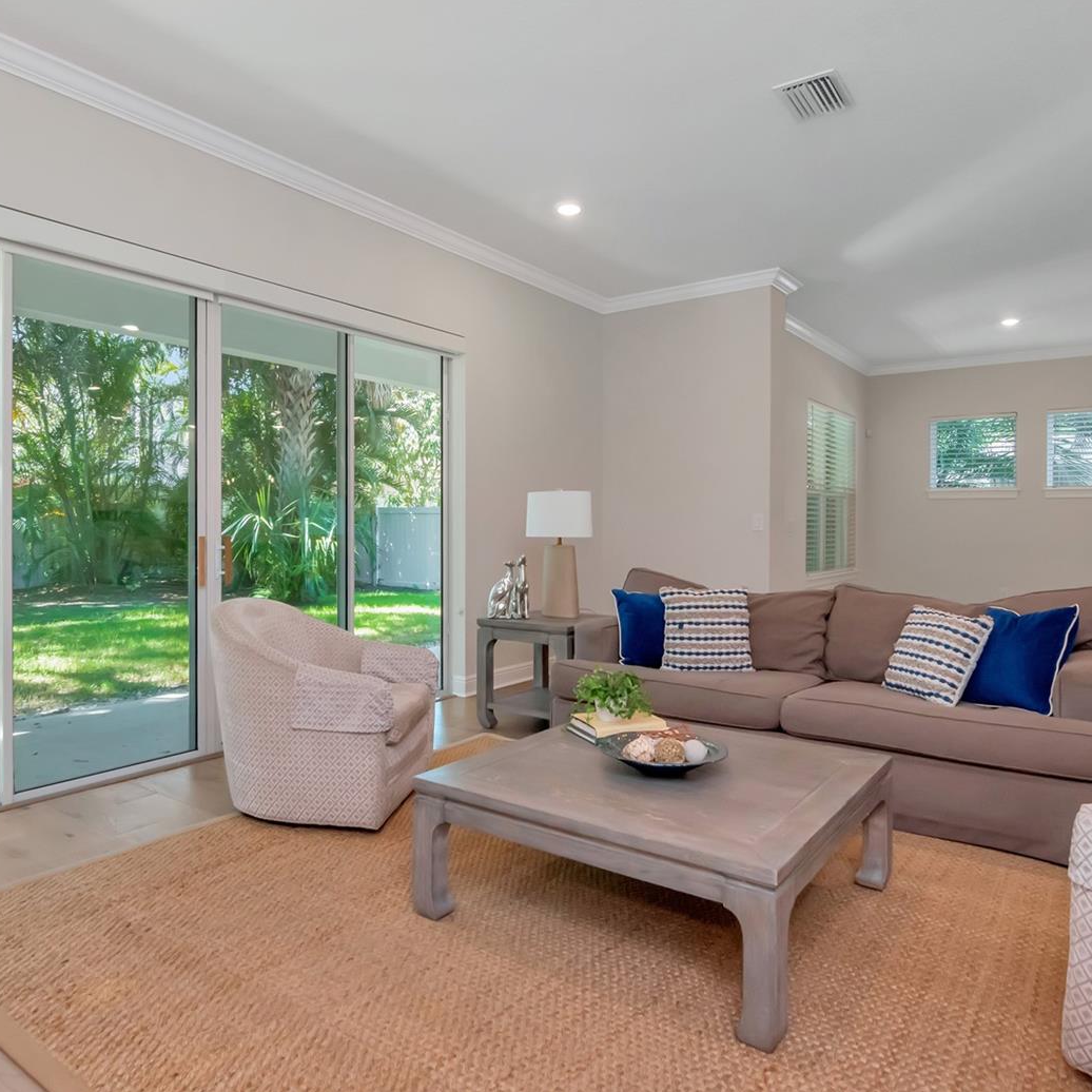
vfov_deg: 70.5
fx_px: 773
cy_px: 535
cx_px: 510
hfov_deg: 70.4
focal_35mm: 22
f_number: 7.1
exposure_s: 1/80
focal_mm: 11
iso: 1250
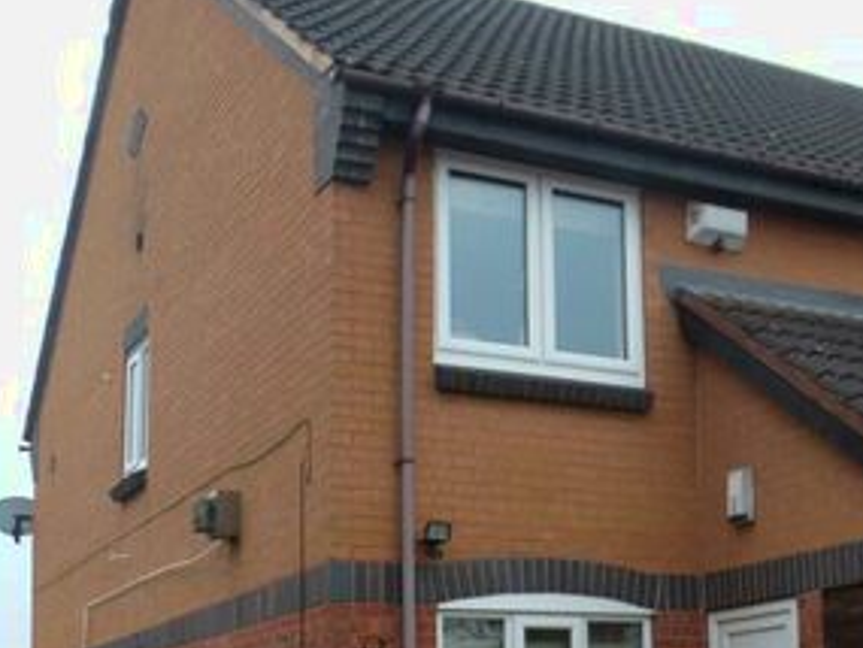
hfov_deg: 32.0
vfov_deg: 24.2
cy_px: 580
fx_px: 1472
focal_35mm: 59
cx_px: 663
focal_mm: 4.3
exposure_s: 1/100
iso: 100
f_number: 3.3
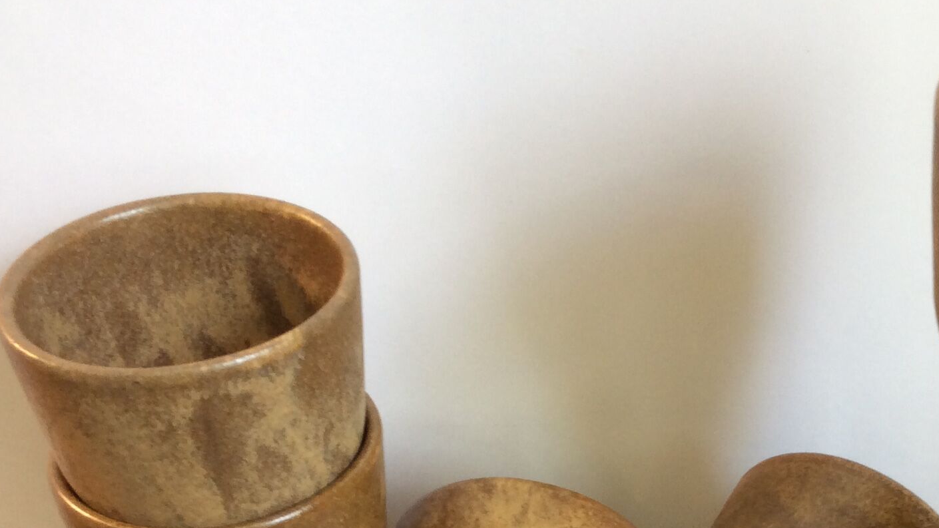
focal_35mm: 64
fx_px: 1593
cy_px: 541
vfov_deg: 18.3
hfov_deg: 32.3
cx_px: 687
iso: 64
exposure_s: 1/25
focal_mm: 3.3
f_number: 2.4
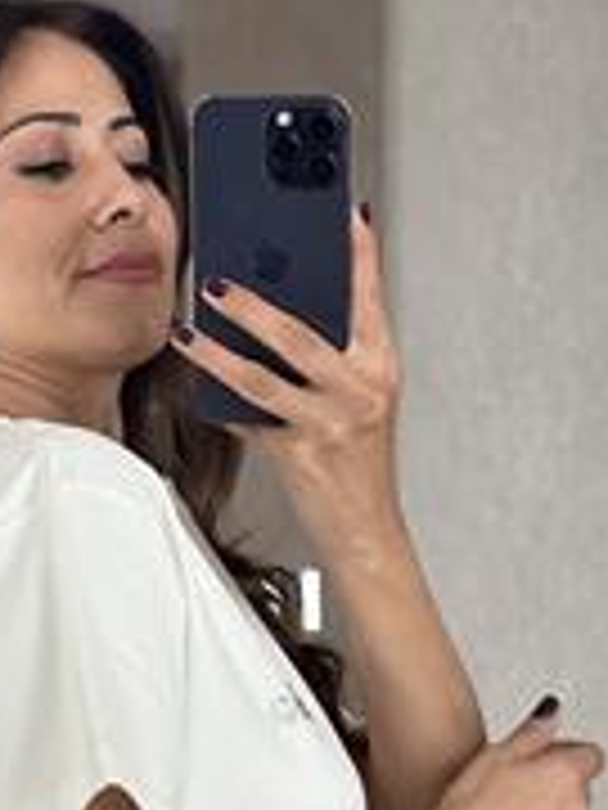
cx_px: 72
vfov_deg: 14.4
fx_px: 3162
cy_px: 837
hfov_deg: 10.9
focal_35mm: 135
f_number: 1.78
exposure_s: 1/60
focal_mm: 6.86
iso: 200
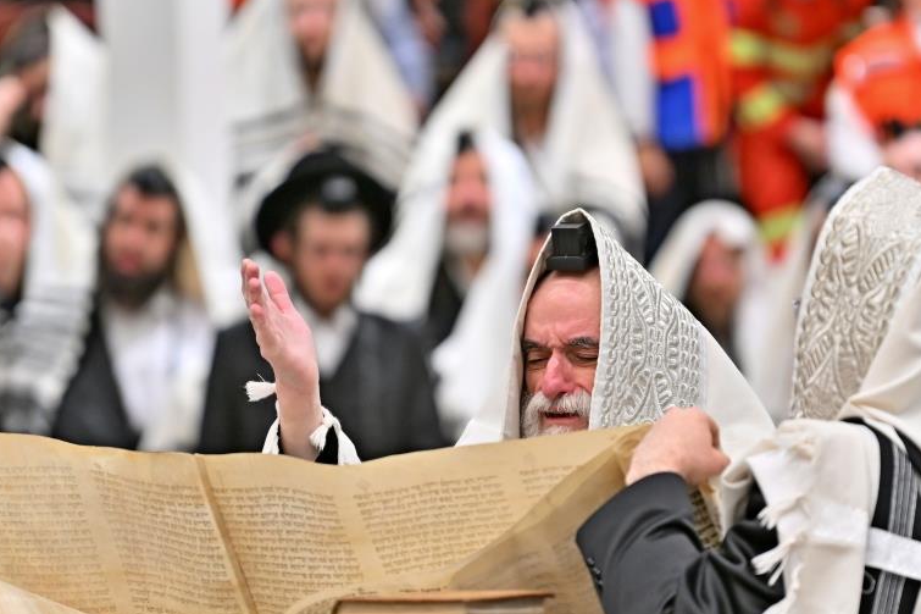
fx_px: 10409
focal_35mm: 407
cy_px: 334
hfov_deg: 5.1
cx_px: 499
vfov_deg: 3.4
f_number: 2.8
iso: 320
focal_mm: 200
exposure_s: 1/400
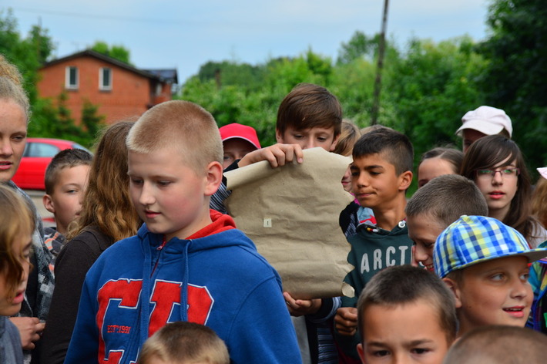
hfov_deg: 21.9
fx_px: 1412
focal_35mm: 93
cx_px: 274
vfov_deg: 14.7
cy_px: 182
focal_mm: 62
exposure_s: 1/160
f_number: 5.6
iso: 100
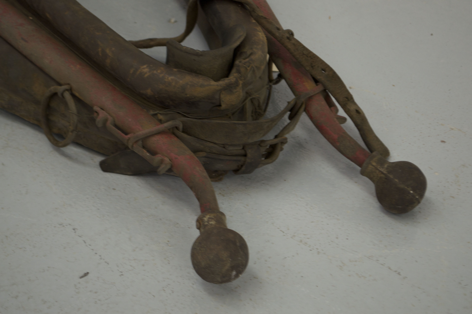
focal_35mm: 78
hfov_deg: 26.0
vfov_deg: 17.5
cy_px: 157
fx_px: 1022
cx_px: 236
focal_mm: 52
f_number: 5.6
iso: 500
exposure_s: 1/15
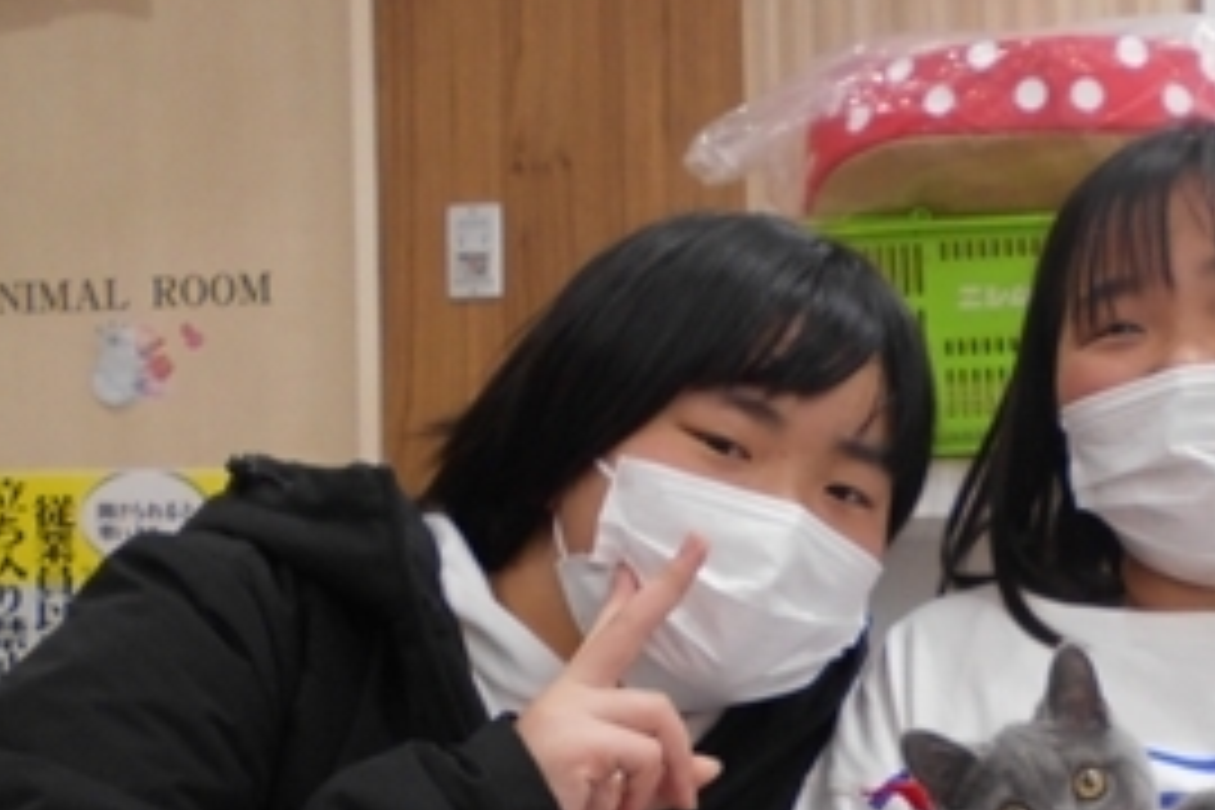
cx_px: 1206
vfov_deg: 21.7
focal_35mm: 60
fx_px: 2025
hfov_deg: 31.0
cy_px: 824
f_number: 3.2
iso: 200
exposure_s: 1/30
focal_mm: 4.6
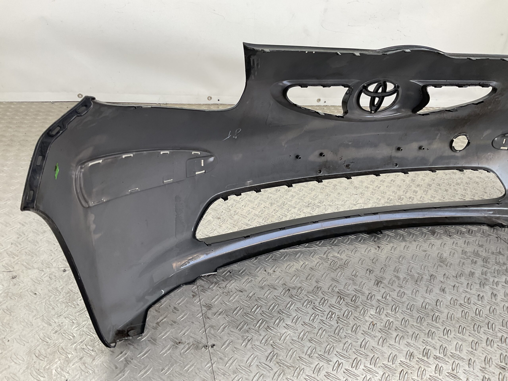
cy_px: 190
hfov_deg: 61.7
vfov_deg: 48.2
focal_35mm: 29
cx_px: 254
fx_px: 426
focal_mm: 3
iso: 32
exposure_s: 1/120
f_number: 1.8
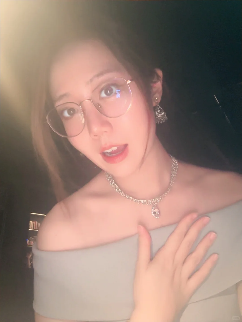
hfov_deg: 46.8
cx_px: 121
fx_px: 280
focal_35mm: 30
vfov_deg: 60.0
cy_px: 161
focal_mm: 2.69
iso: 640
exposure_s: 1/19
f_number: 1.9
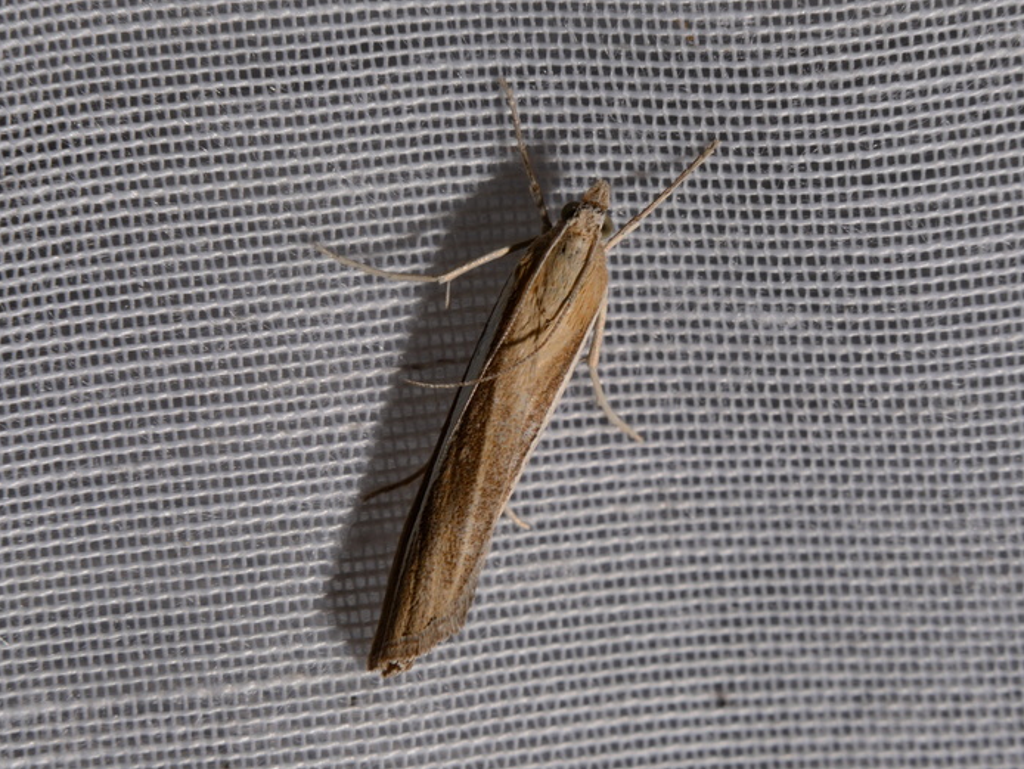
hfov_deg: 14.1
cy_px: 385
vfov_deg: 10.6
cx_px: 511
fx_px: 4129
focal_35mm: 140
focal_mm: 85
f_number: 25
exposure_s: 1/60
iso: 100
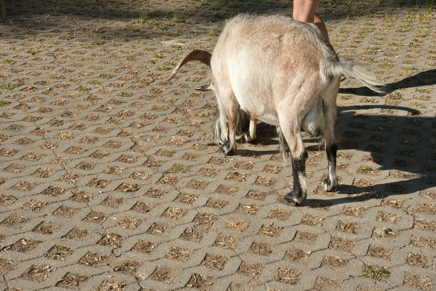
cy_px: 146
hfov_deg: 34.5
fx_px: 703
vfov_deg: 23.4
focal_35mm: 58
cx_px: 218
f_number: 9
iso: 100
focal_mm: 58
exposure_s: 1/125
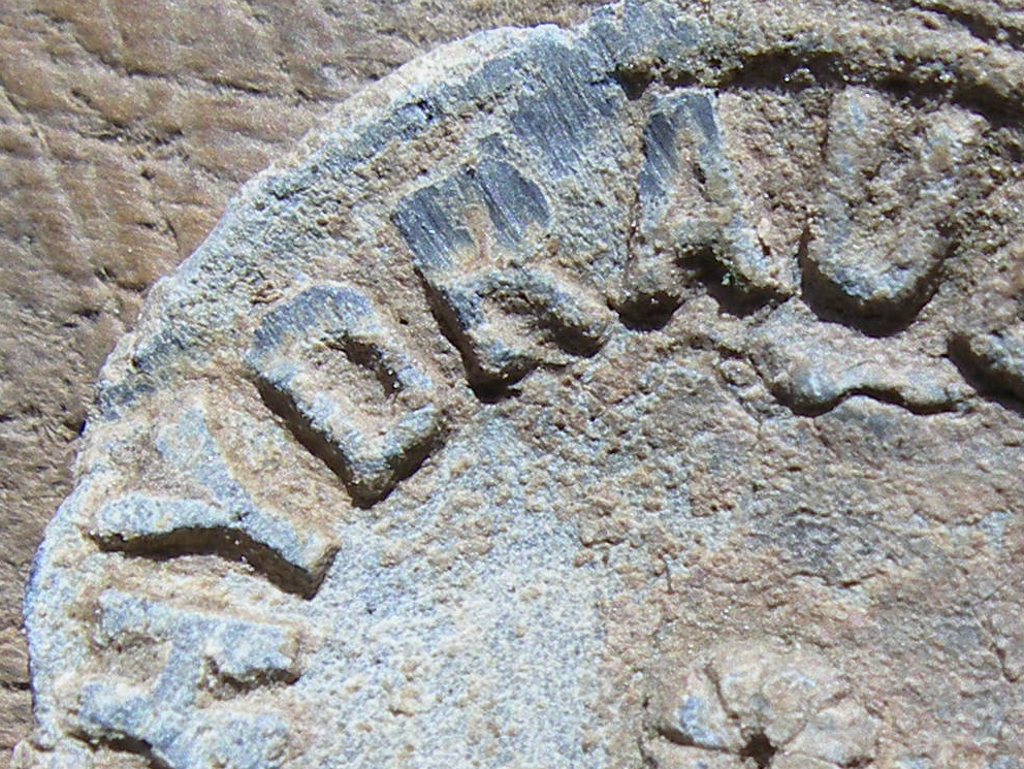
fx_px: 3374
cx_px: 721
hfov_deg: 17.2
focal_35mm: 114
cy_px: 821
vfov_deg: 12.8
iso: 80
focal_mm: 7.8
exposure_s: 1/250
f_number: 5
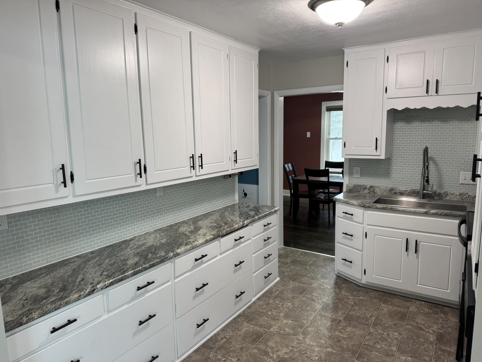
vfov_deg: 56.8
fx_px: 334
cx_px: 241
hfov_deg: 71.6
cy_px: 181
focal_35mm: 24
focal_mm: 6.76
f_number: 1.78
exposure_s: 1/120
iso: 125
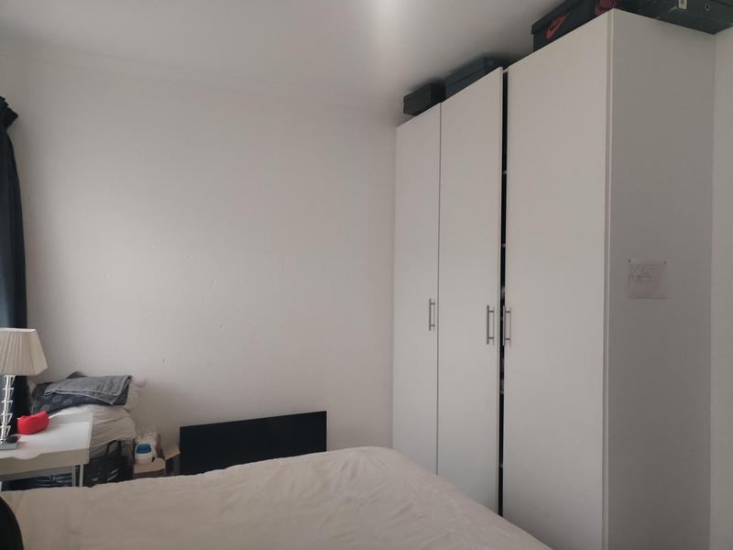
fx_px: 551
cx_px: 366
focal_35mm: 26
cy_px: 275
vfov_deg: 53.1
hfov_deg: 67.3
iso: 420
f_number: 1.8
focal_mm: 4.75
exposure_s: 1/33.3
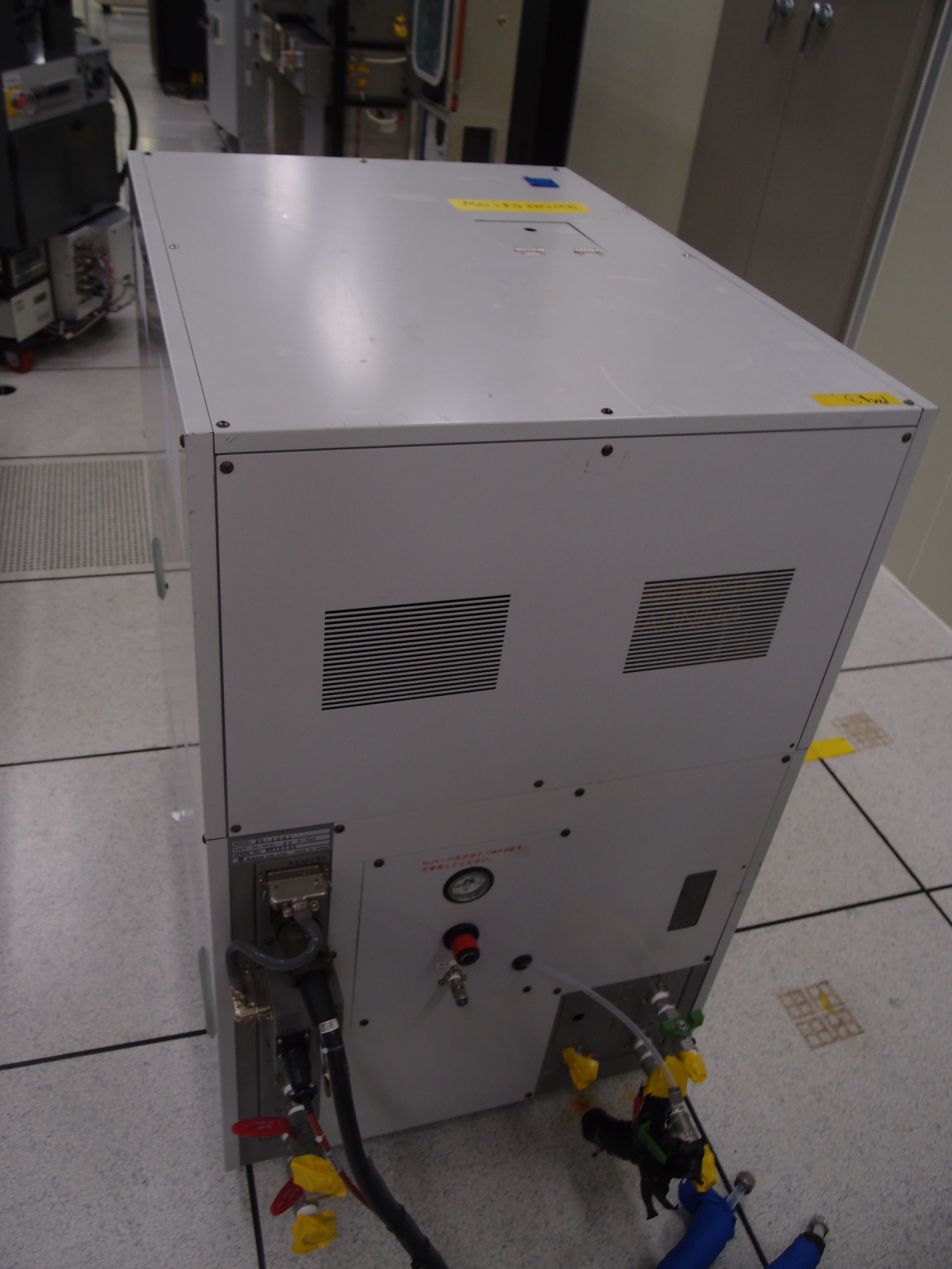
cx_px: 476
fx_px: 1027
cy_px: 634
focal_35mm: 28
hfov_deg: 49.7
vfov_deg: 63.4
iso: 100
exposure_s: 1/80
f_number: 1.8
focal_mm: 6
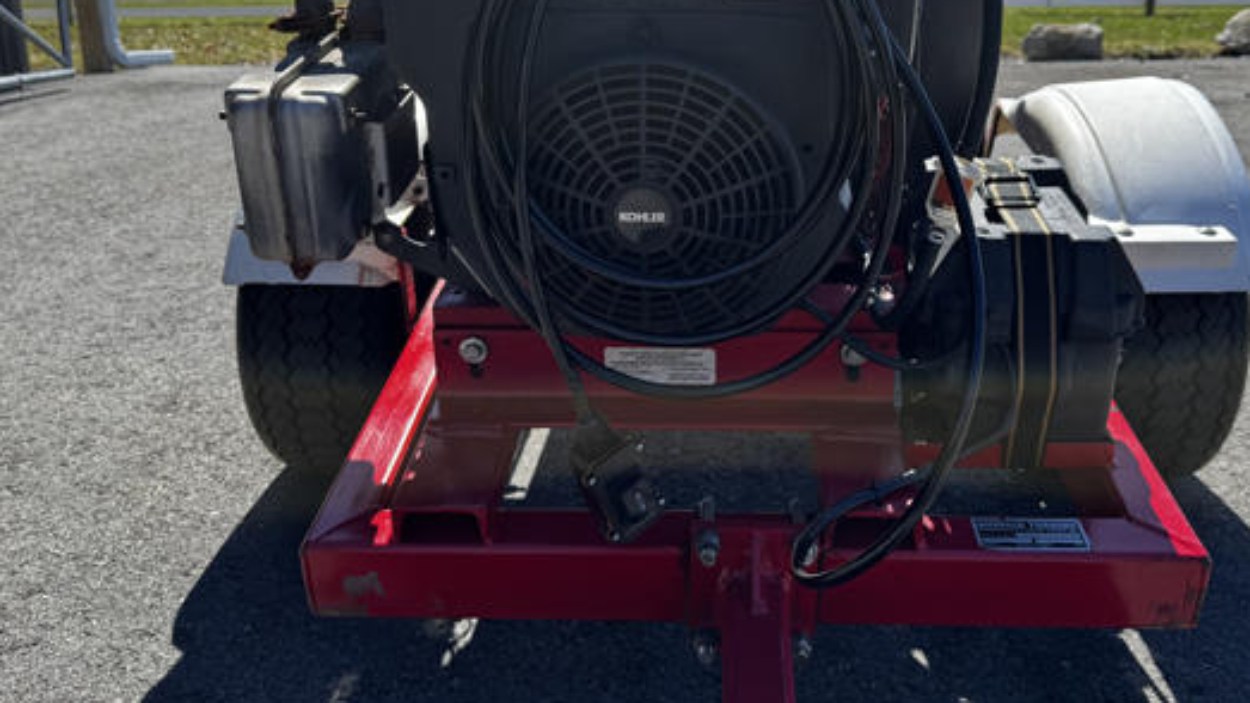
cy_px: 198
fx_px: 1060
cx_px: 684
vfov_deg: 36.0
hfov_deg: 60.9
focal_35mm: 32
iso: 80
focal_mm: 6.76
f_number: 1.78
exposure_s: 1/2604
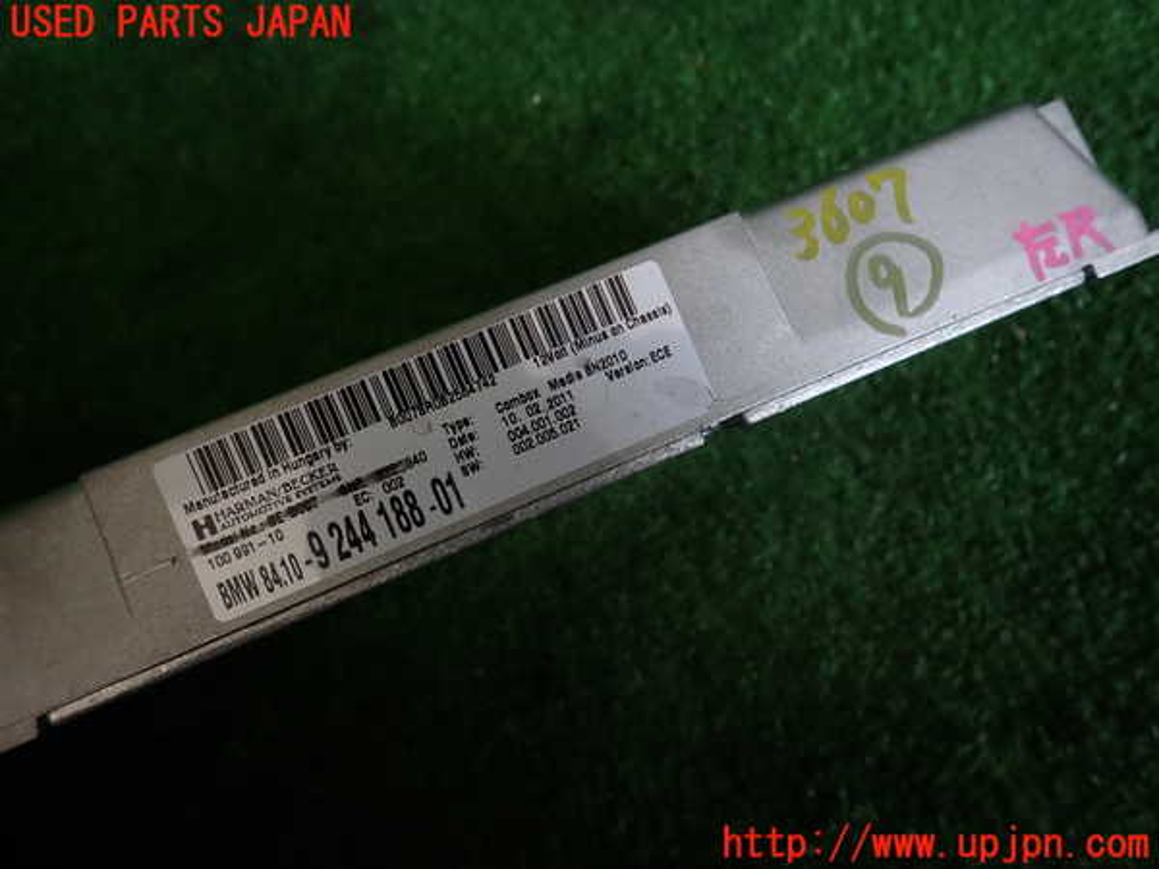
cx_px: 580
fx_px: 837
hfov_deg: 69.4
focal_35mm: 25
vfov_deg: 54.9
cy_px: 434
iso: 100
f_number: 2
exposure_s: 1/100
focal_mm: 4.5
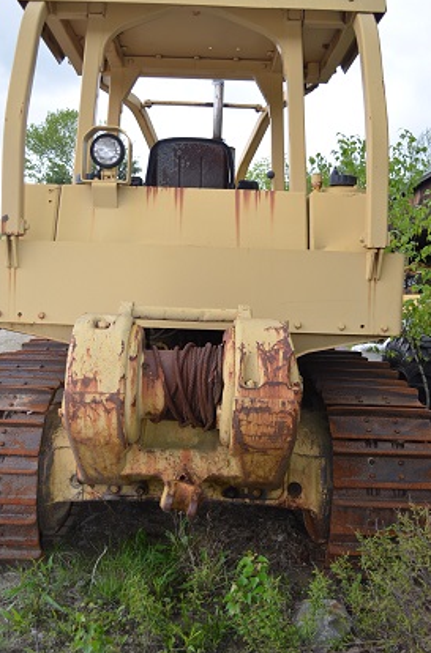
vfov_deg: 49.7
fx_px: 706
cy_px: 338
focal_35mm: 39
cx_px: 207
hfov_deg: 34.0
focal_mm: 24
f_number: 4
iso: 110
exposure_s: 1/200
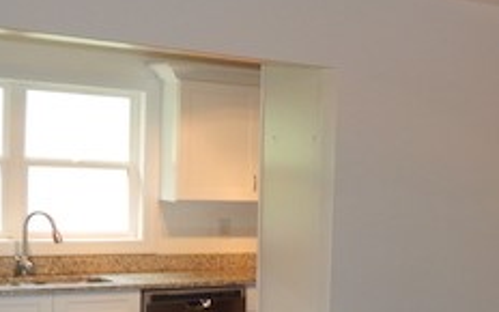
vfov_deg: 17.8
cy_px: 230
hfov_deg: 25.3
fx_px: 993
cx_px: 602
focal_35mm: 73
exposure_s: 1/30
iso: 200
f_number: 3.1
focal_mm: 4.5
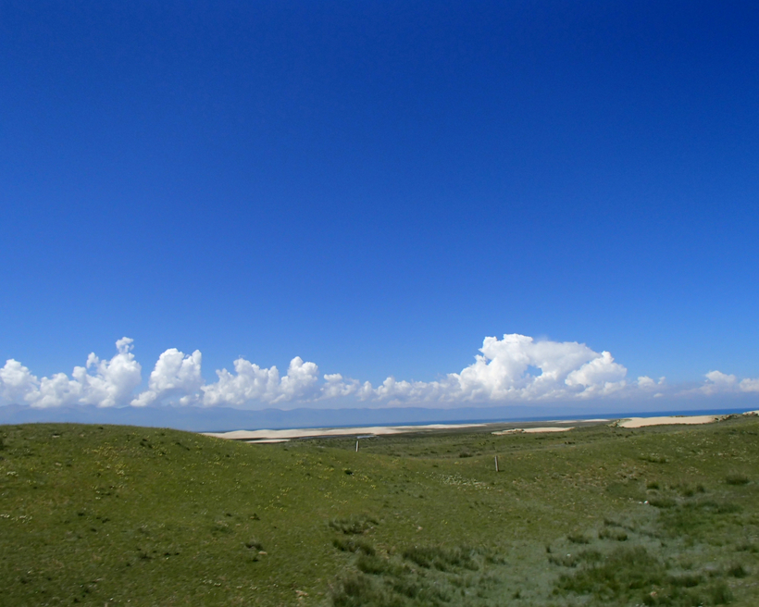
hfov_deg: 58.8
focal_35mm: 30
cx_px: 369
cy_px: 306
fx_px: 674
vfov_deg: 48.5
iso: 100
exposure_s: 1/160
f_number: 11
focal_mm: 5
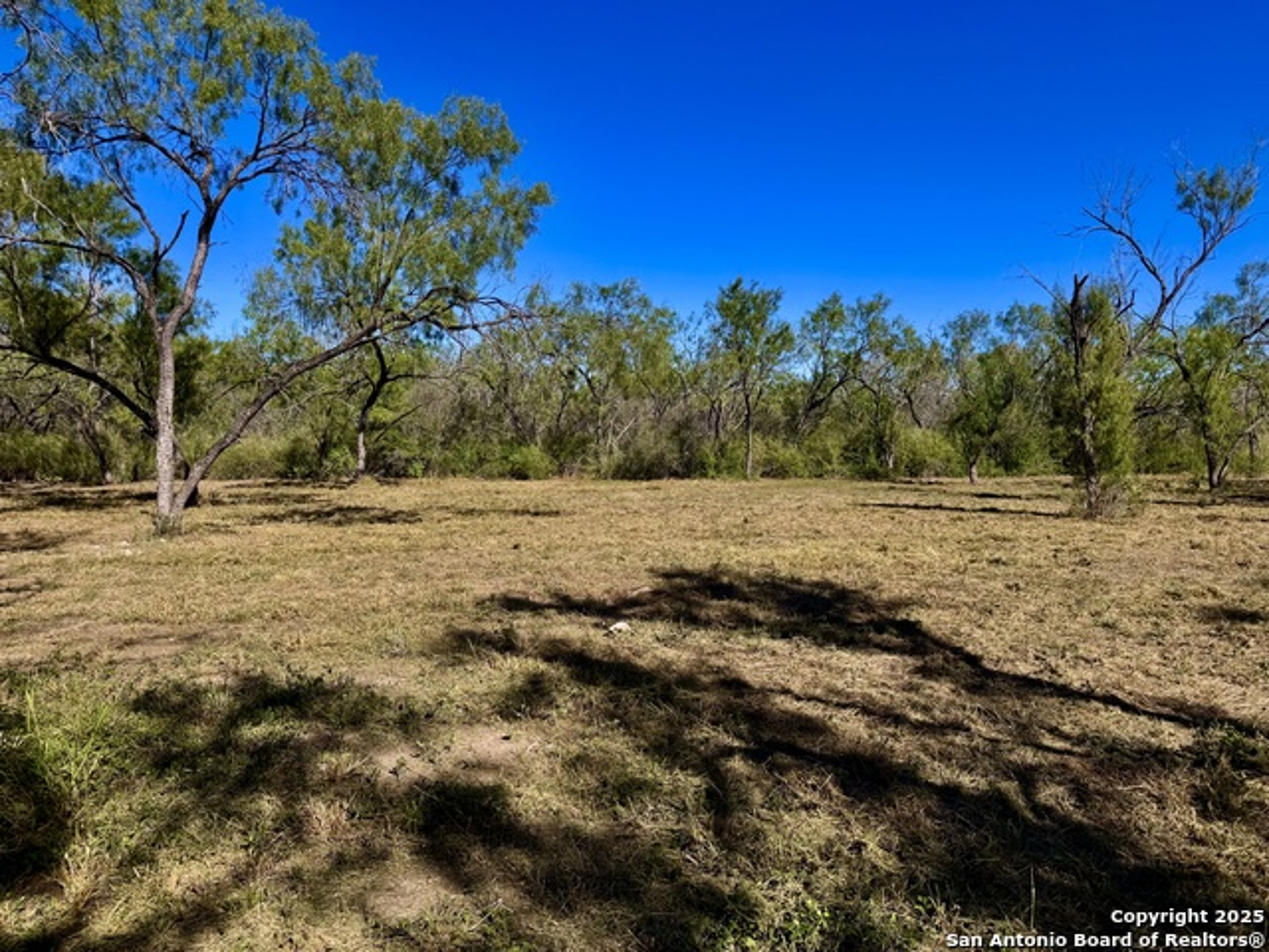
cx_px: 634
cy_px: 476
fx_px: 880
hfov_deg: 71.6
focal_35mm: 24
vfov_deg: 56.8
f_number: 1.78
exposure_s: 1/3802
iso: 80
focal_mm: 6.76
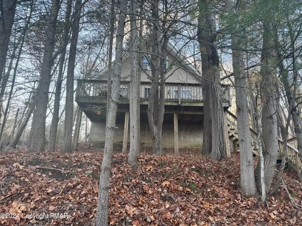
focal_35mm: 24
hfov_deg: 71.6
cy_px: 113
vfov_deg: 56.8
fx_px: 209
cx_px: 151
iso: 80
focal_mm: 6.76
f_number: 1.78
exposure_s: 1/166
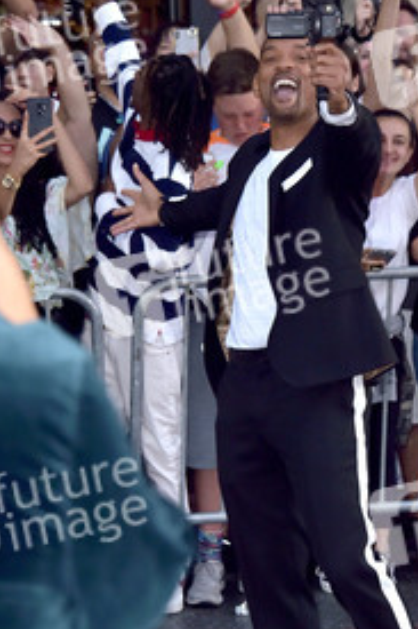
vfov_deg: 12.6
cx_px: 280
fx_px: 2842
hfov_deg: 8.4
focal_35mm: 163
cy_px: 398
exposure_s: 1/250
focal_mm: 112
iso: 800
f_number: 7.1
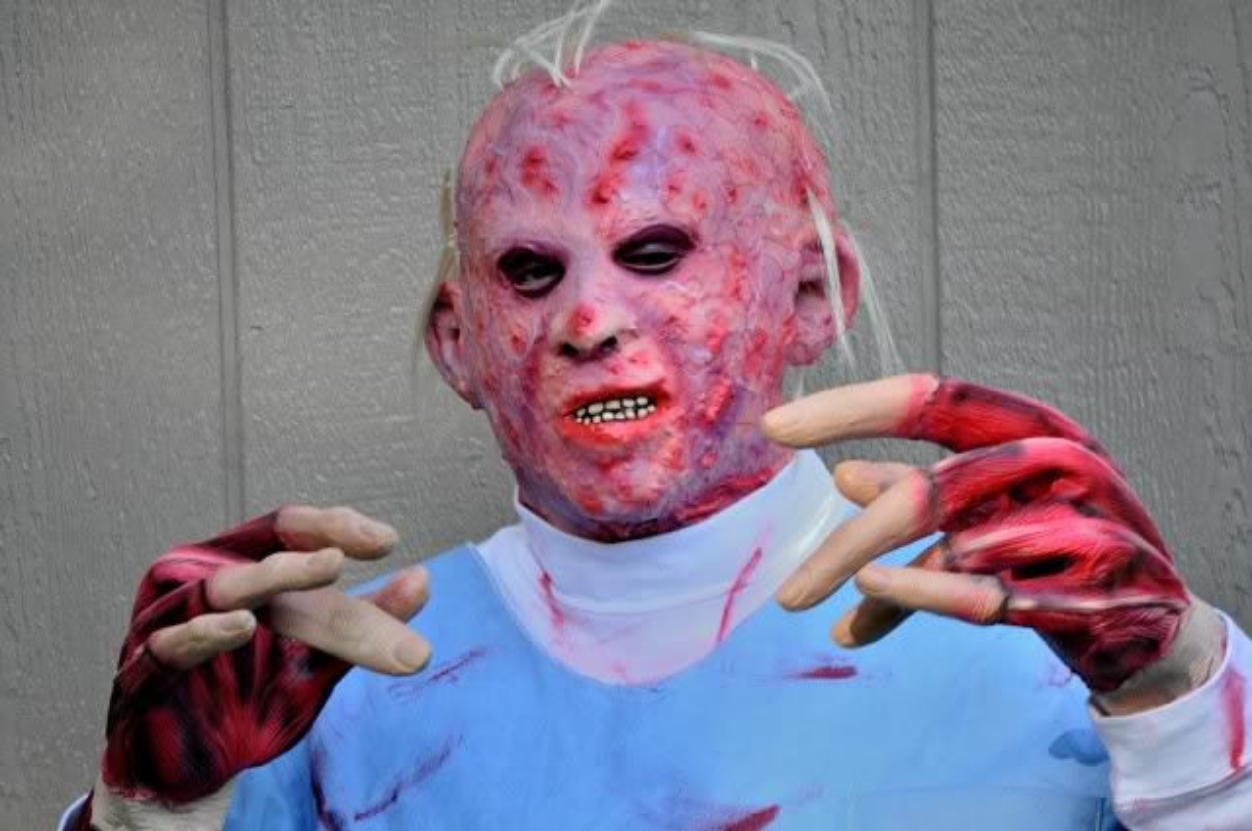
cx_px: 626
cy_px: 416
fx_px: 9117
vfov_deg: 5.2
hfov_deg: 7.9
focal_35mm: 262
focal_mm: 175
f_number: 5.6
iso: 640
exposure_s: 1/60
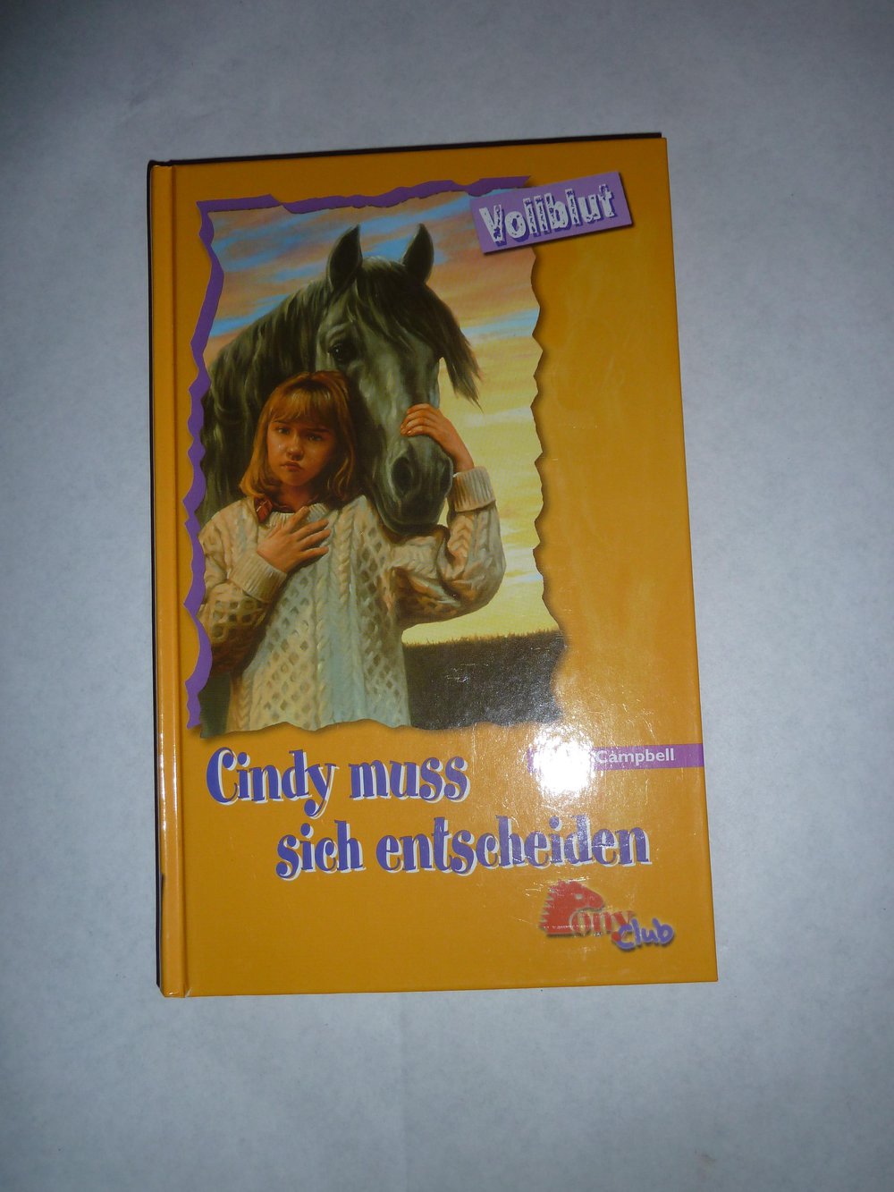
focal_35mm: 30
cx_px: 447
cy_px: 596
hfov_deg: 46.8
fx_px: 1033
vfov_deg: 60.0
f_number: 3.4
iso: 100
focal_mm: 5
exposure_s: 1/30
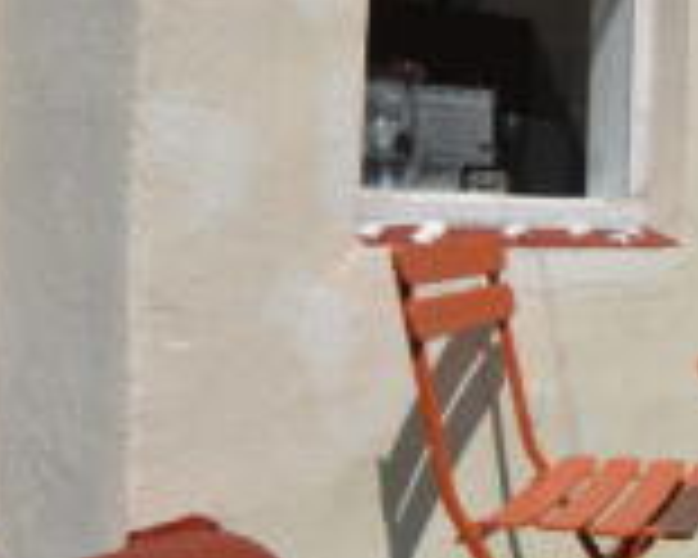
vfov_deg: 30.0
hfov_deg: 32.4
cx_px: 793
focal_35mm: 50
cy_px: 155
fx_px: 1027
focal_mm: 11.5
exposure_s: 1/320
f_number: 9
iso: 100
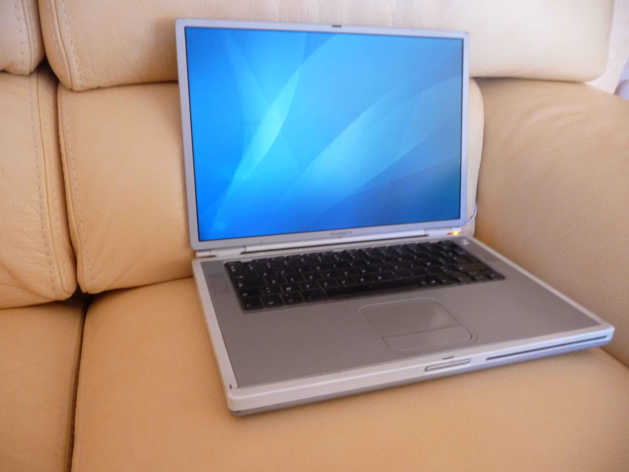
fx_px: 509
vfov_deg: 49.7
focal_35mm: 28
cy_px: 236
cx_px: 314
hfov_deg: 63.4
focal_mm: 4.7
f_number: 3.3
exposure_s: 1/8
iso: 400
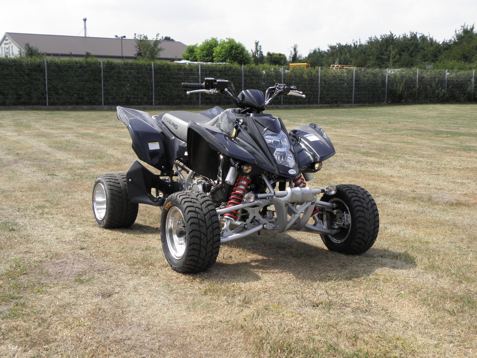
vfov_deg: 30.9
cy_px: 179
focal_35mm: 47
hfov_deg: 40.4
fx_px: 648
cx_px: 238
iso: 125
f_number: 3.4
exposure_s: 1/1000
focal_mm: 8.53
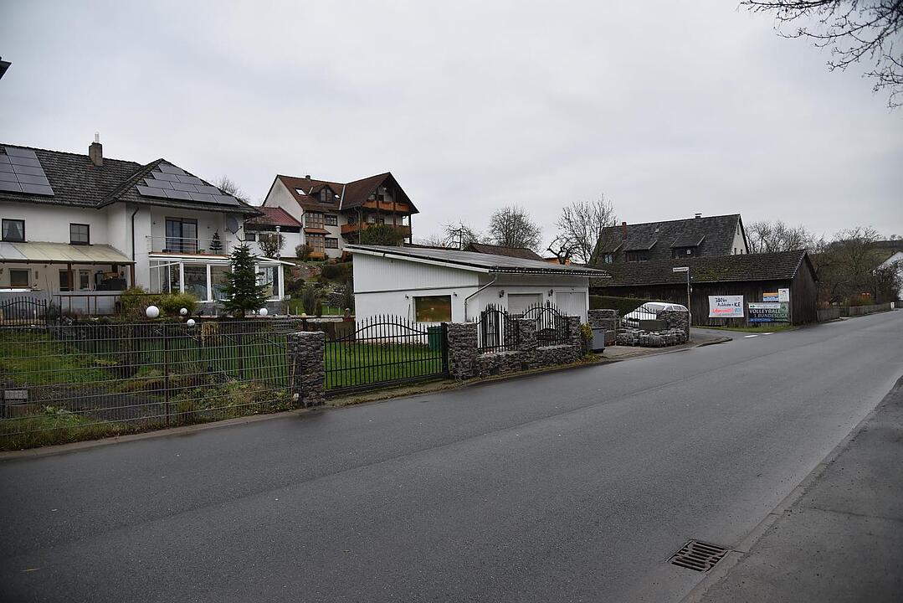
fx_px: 602
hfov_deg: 73.7
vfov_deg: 53.2
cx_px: 452
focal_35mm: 24
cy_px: 302
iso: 800
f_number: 4
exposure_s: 1/1000
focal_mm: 24
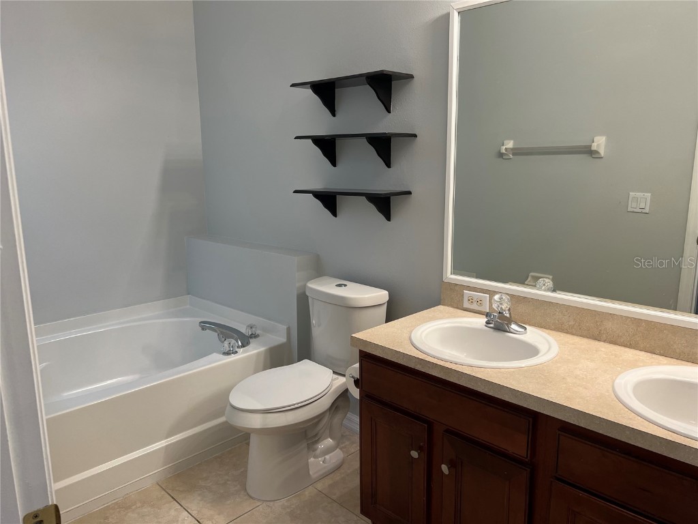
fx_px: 524
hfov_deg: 67.3
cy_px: 262
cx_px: 349
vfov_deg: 53.1
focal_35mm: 26
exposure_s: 1/120
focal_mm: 5.7
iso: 80
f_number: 1.5
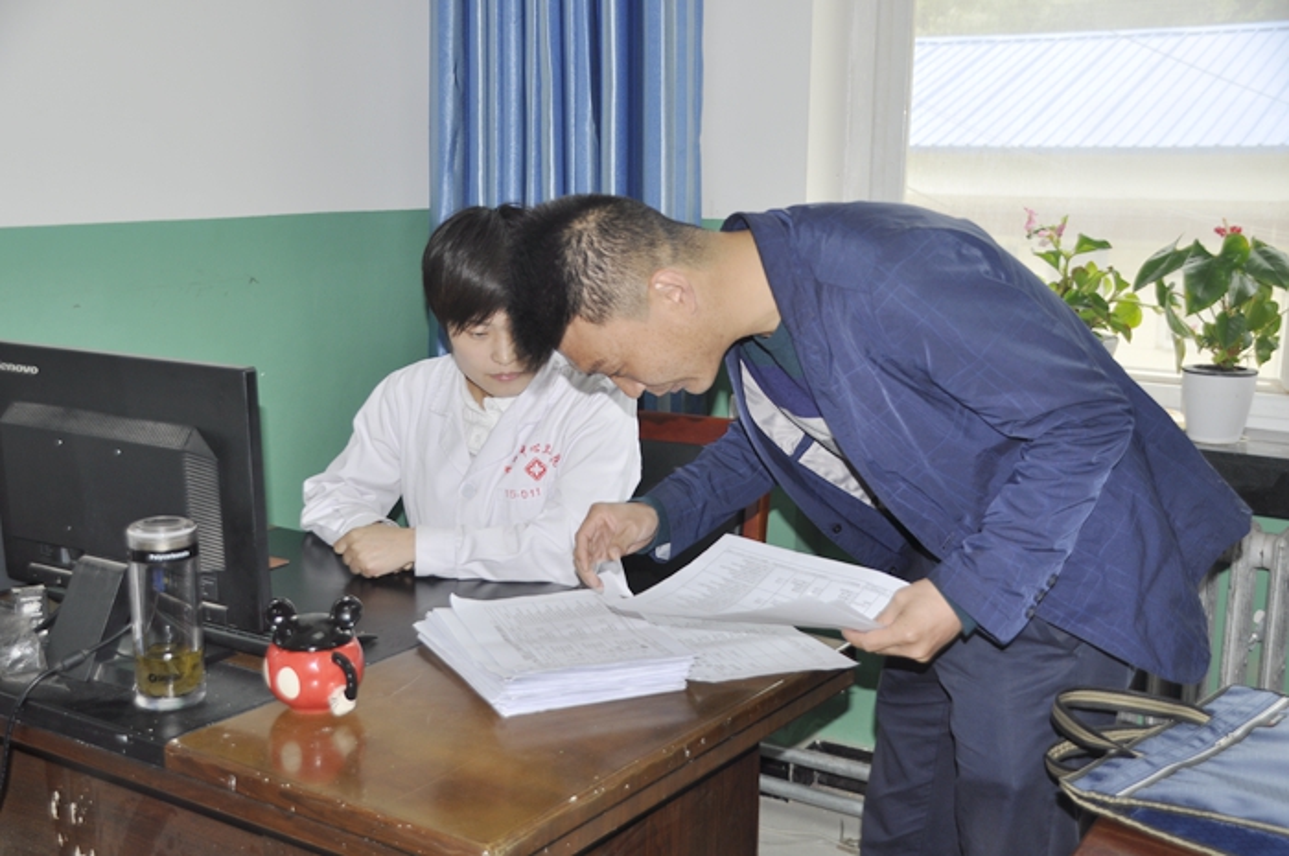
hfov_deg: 45.0
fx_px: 1556
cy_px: 428
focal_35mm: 44
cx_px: 644
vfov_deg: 30.8
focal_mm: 29
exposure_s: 1/60
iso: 200
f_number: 4
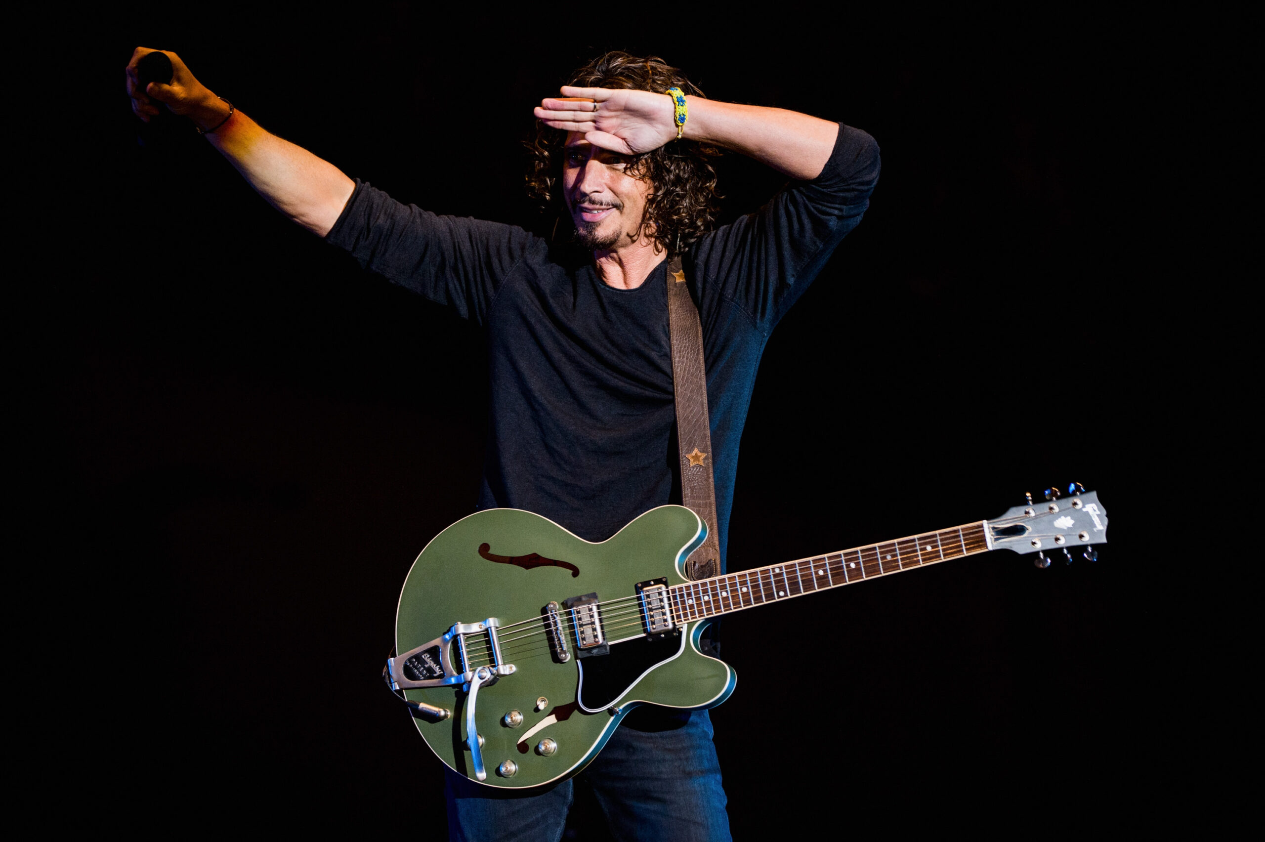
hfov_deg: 10.3
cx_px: 632
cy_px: 421
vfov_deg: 6.9
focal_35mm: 200
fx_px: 7024
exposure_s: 1/125
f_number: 4
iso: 2500
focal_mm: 200
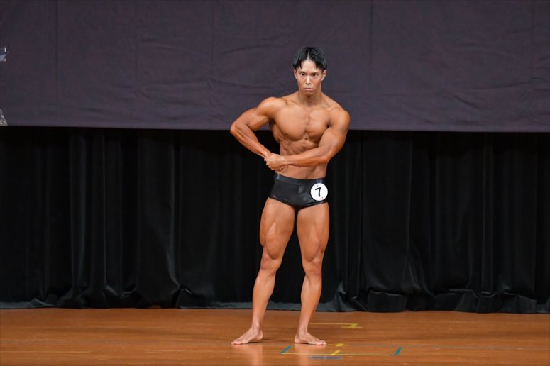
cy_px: 183
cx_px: 275
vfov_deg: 4.8
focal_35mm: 285
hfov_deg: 7.2
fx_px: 4352
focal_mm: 190
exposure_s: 1/400
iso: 5000
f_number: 5.6
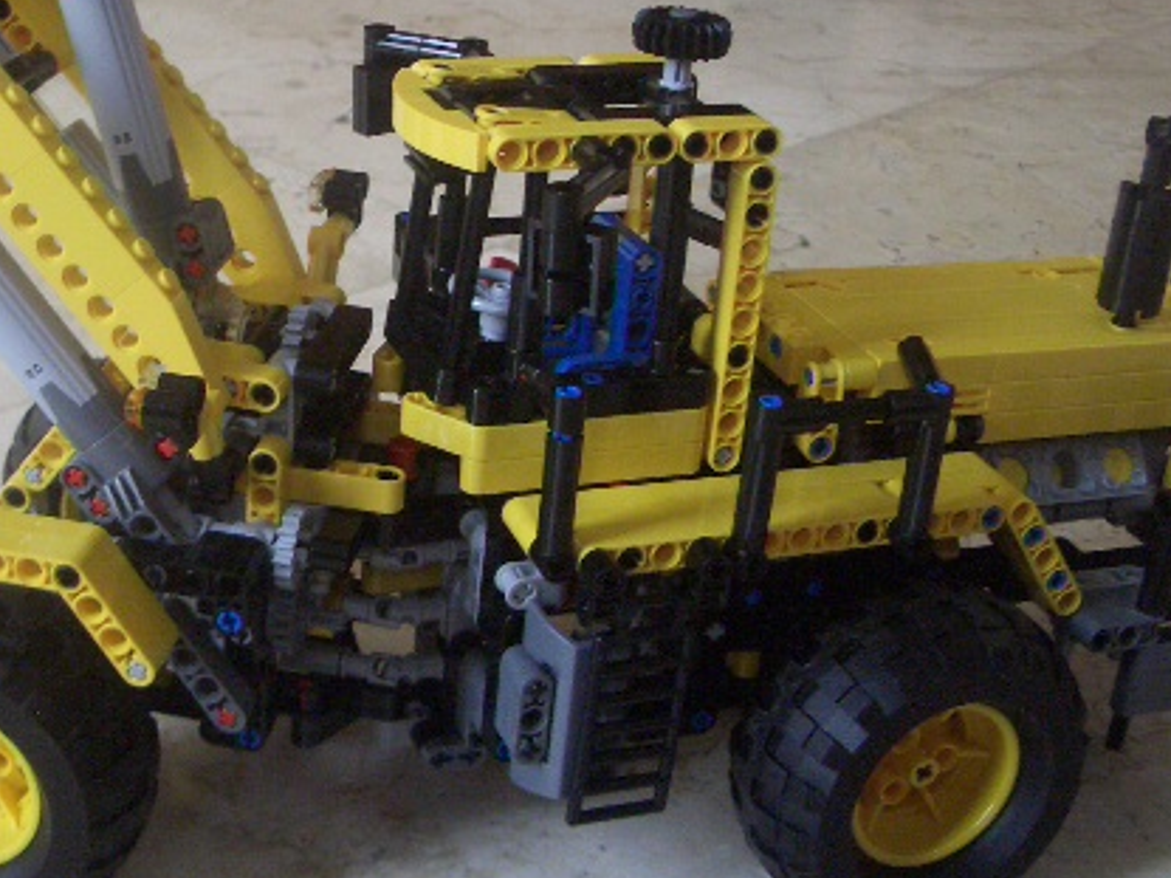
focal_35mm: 54
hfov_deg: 35.1
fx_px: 1826
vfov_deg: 26.8
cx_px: 358
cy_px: 279
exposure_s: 1/50
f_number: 2.6
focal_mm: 5.8
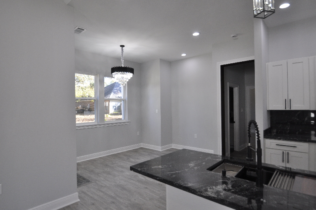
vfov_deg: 63.1
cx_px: 158
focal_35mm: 20
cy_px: 105
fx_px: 171
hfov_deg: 85.5
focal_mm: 13
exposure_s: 1/100
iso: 400
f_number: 5
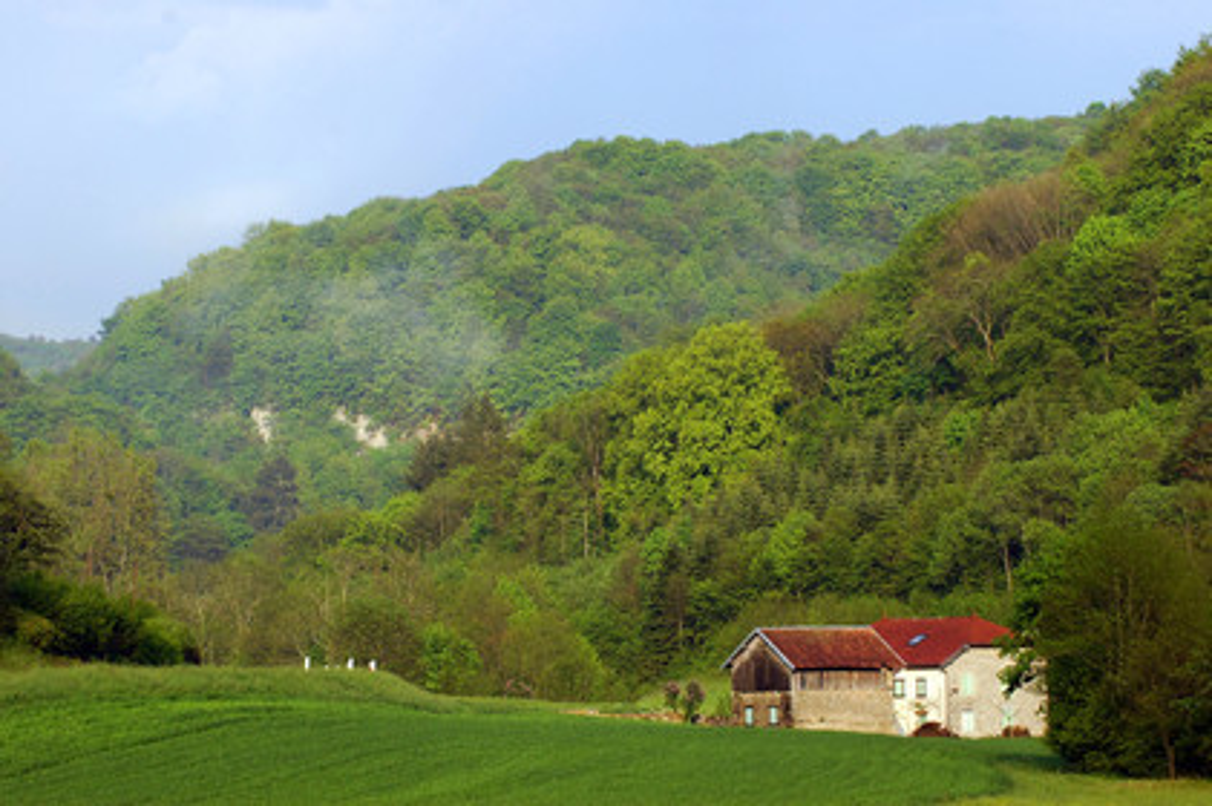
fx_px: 6055
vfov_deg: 7.6
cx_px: 606
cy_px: 403
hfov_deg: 11.4
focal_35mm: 180
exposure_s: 1/250
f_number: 6.3
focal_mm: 120
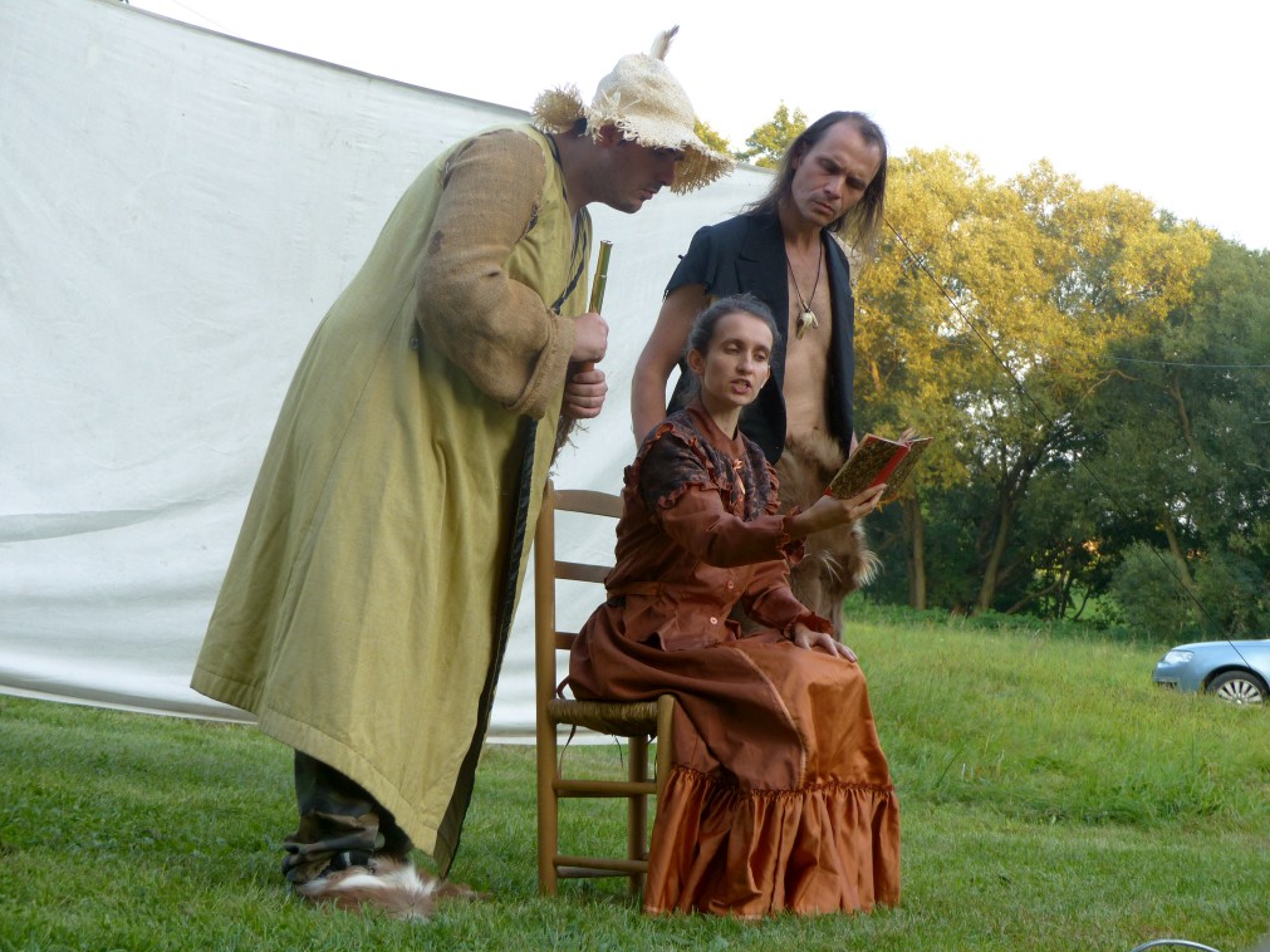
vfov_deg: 19.4
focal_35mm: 76
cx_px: 641
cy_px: 481
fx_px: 2788
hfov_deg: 25.7
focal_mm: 13.5
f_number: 2.8
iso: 100
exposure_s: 1/160
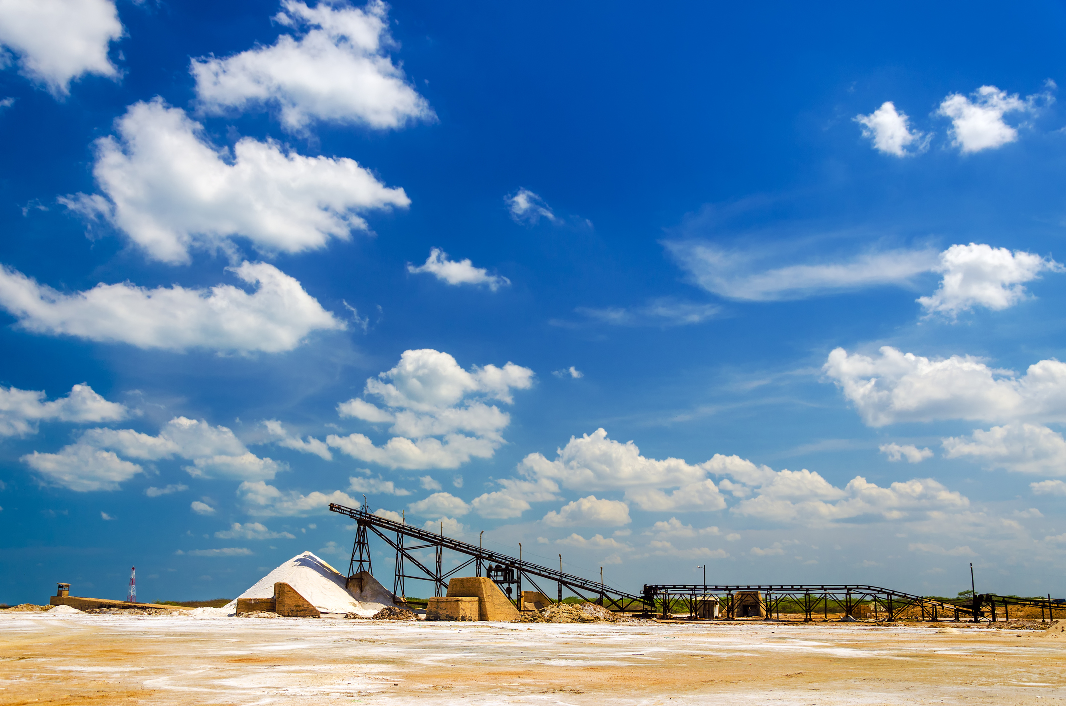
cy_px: 353
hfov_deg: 51.4
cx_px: 533
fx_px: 1108
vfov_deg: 35.3
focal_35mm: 38
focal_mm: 25
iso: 200
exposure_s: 1/400
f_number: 8
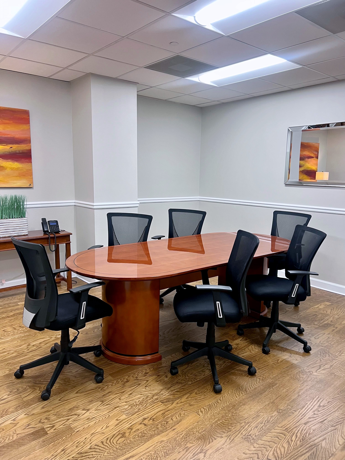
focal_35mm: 26
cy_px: 230
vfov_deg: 67.3
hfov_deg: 53.1
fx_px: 346
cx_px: 172
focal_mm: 5.7
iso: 100
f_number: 1.5
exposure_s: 1/60
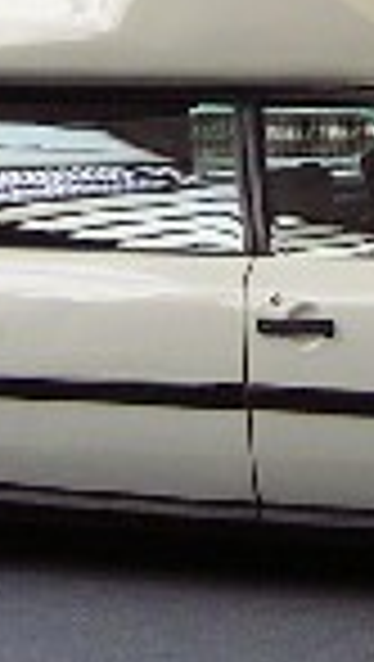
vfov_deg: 12.5
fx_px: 3006
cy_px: 167
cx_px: 360
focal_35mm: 171
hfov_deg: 7.1
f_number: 2.8
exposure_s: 1/48.8
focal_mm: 5.6
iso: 100
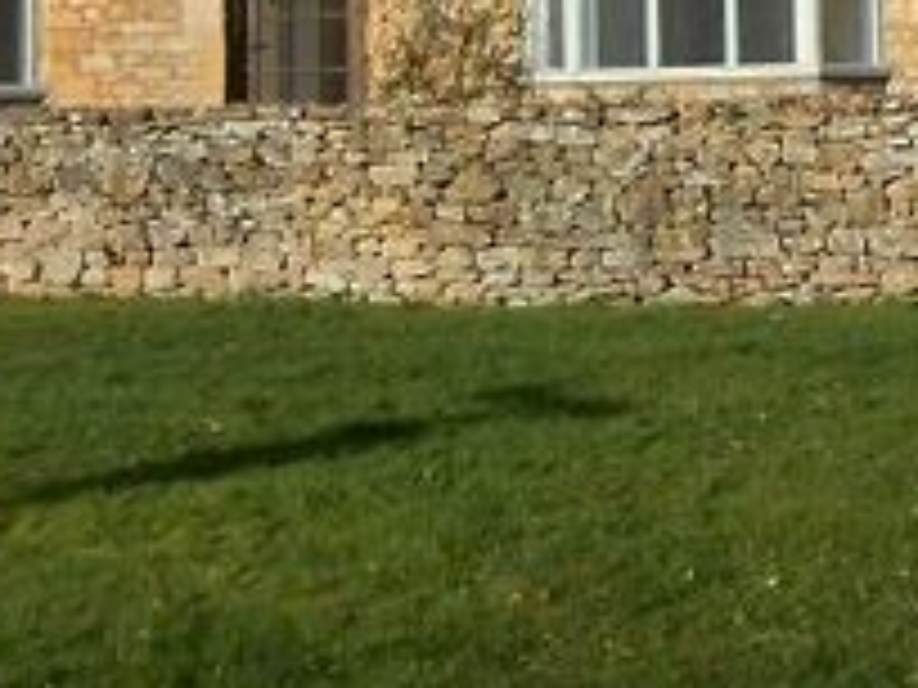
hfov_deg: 21.8
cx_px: 720
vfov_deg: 15.8
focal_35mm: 89
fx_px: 2360
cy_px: -205
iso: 80
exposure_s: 1/1000
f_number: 3.5
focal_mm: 4.6
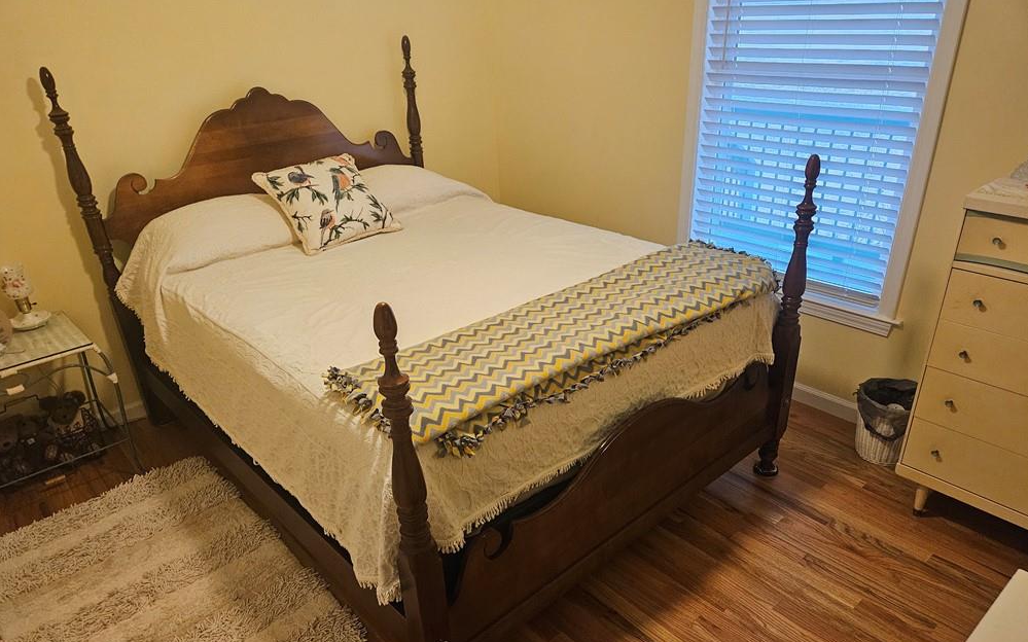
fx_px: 700
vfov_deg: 49.0
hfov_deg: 72.6
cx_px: 508
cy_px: 376
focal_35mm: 25
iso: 1000
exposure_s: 1/120
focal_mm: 5.4
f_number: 1.8
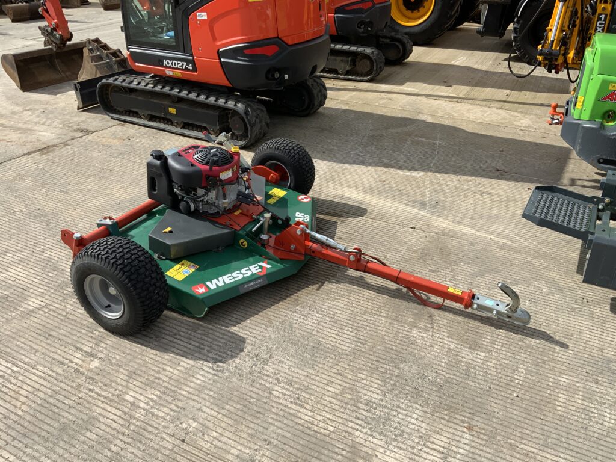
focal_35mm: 29
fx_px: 516
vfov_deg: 48.2
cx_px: 308
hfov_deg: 61.7
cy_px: 231
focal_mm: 3
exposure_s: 1/2227
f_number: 1.8
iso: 20
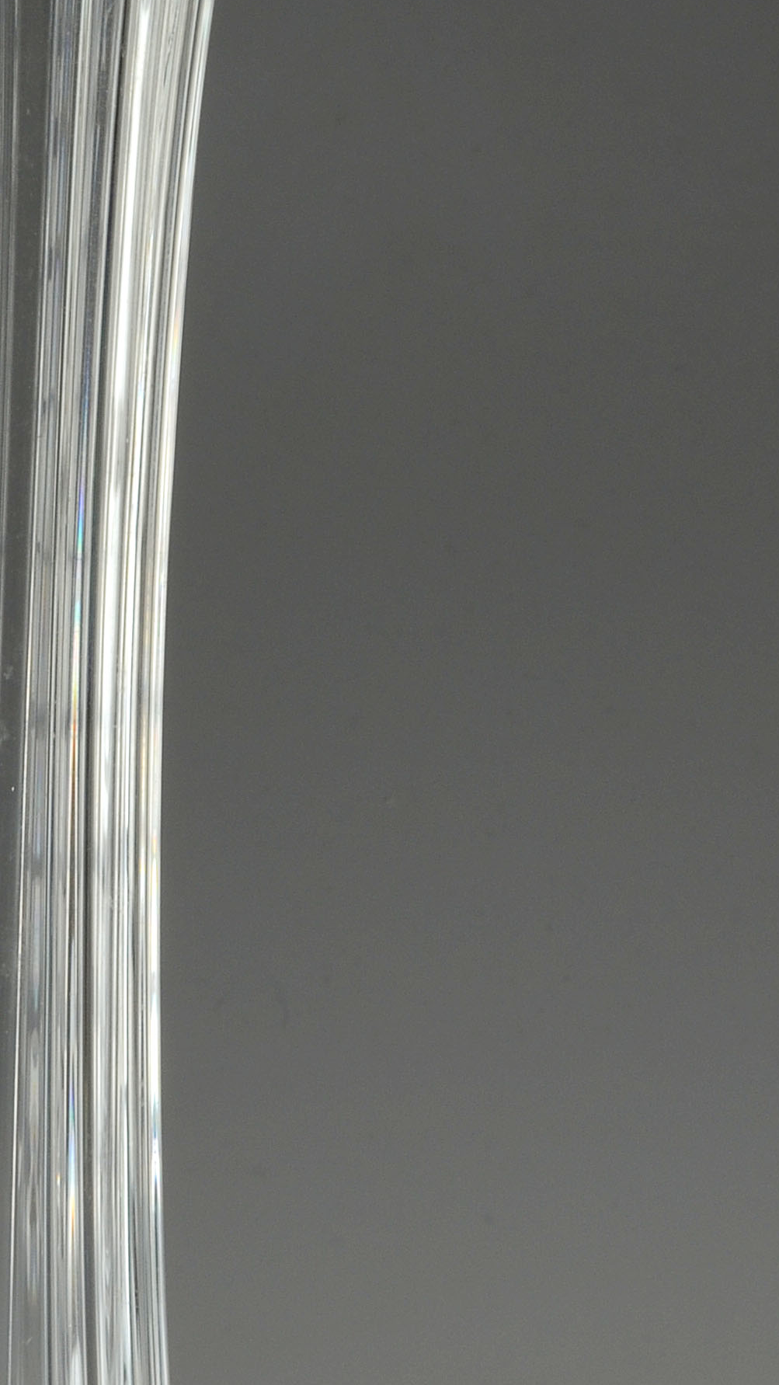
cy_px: 585
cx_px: 478
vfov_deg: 10.4
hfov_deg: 5.8
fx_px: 7638
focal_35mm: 208
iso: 100
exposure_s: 1/80
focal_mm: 48
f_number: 18
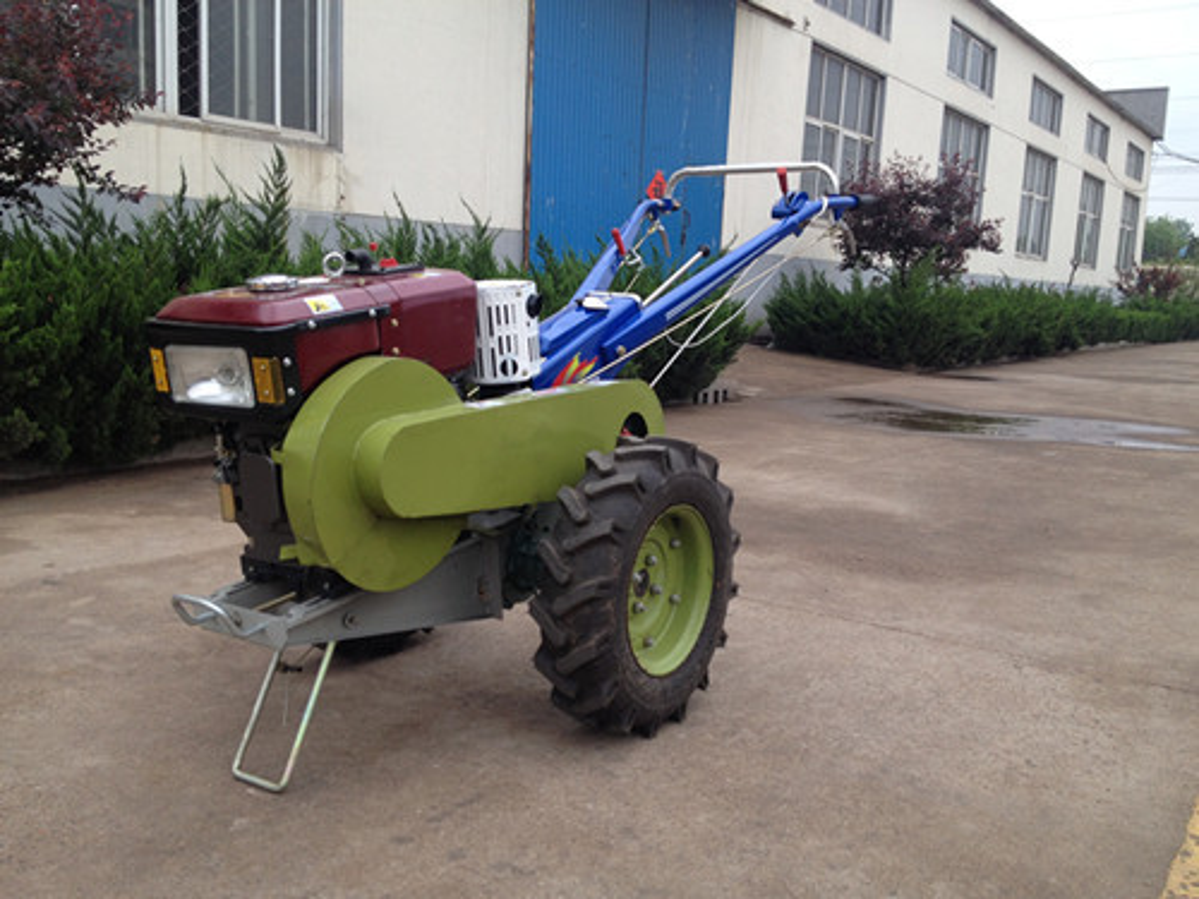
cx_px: 600
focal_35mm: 35
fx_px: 1212
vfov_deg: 40.7
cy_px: 450
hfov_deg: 52.6
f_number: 2.4
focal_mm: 4.28
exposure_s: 1/141
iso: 50
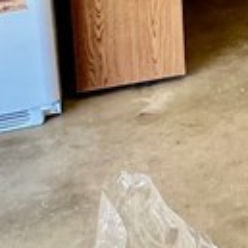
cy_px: -190
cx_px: 408
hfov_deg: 16.7
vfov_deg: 16.3
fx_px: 738
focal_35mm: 91
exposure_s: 1/120
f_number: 1.8
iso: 125
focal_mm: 1.57
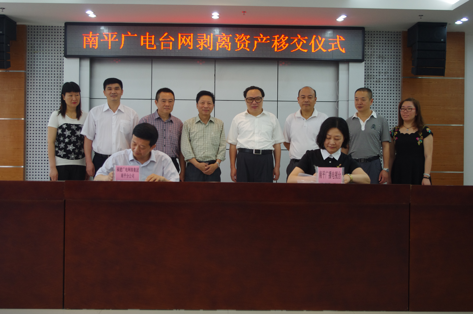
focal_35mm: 49
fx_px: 643
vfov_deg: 27.5
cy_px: 157
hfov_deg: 40.4
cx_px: 236
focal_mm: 32.5
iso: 800
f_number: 4.5
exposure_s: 1/60
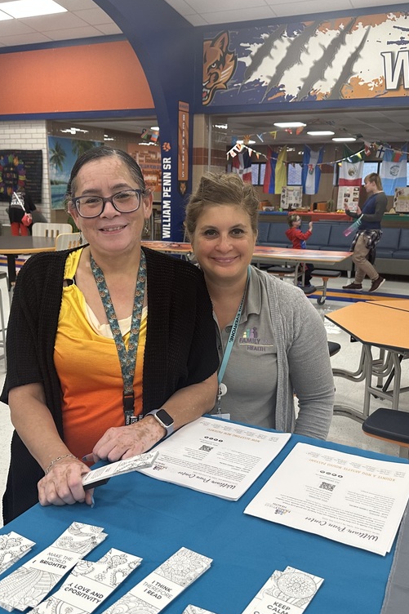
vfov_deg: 55.8
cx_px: 189
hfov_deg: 38.8
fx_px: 580
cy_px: 308
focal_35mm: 34
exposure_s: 1/120
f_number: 1.78
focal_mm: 6.86
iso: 200
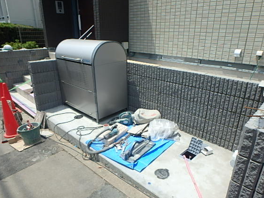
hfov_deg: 71.6
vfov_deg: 56.7
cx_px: 132
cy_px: 107
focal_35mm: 24
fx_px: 183
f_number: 3.5
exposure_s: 1/1000
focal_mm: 3.7
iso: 125
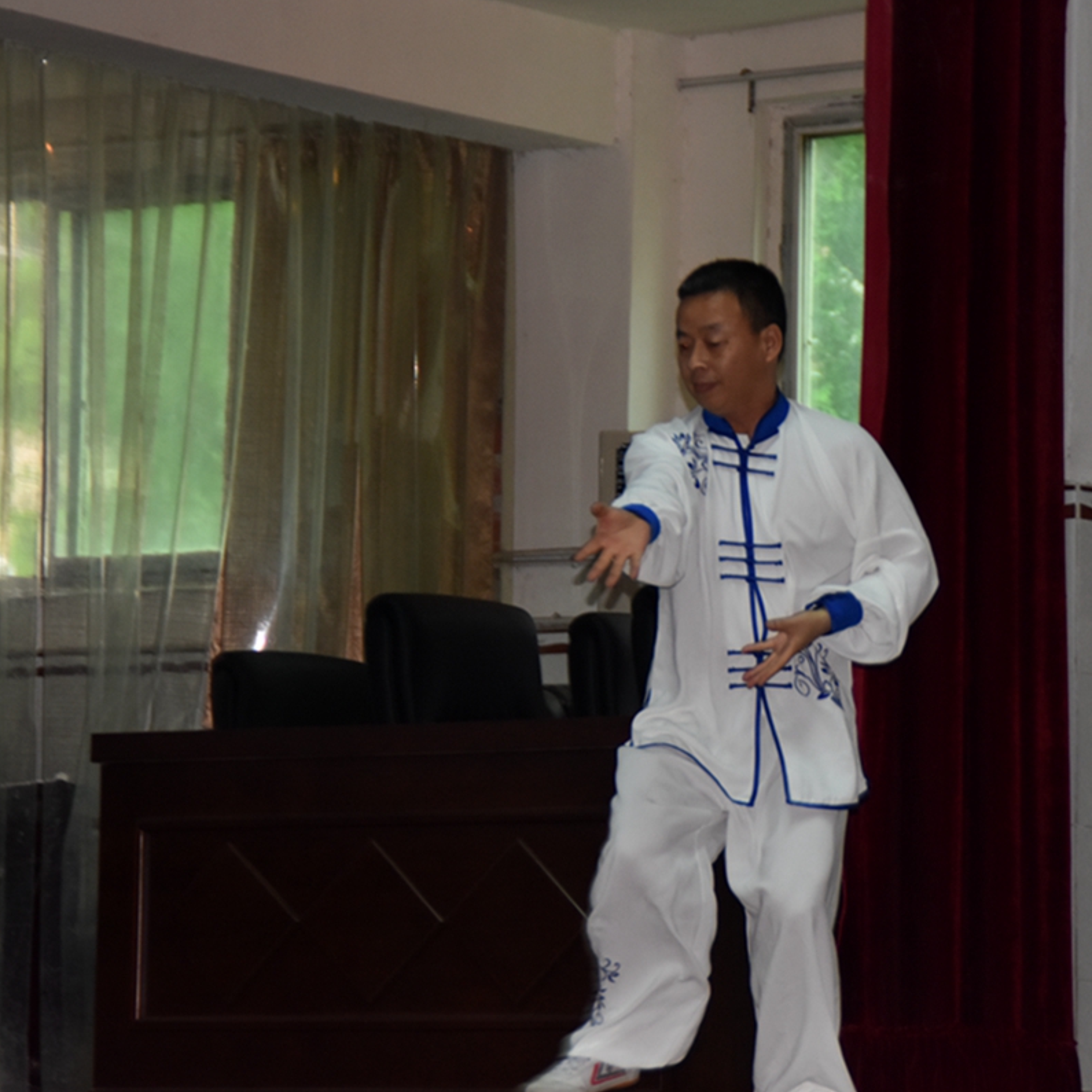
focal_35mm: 177
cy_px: 548
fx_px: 6317
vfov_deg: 9.9
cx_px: 647
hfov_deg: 9.9
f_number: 5.6
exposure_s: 1/60
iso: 800
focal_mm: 92
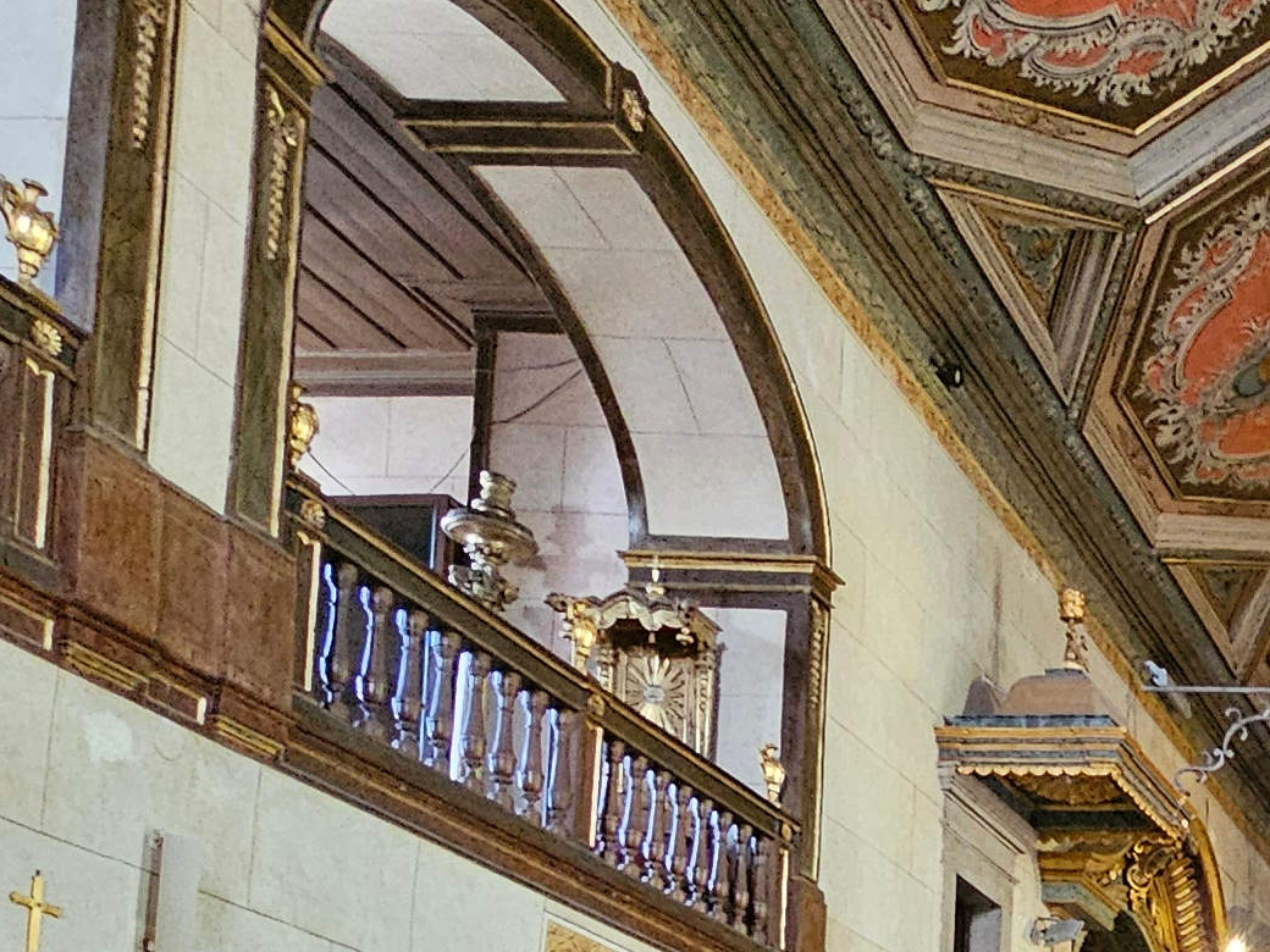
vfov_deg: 24.8
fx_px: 1834
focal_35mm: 50
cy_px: 1280
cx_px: 1757
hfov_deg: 28.9
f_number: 2.2
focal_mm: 2.2
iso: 640
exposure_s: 1/24
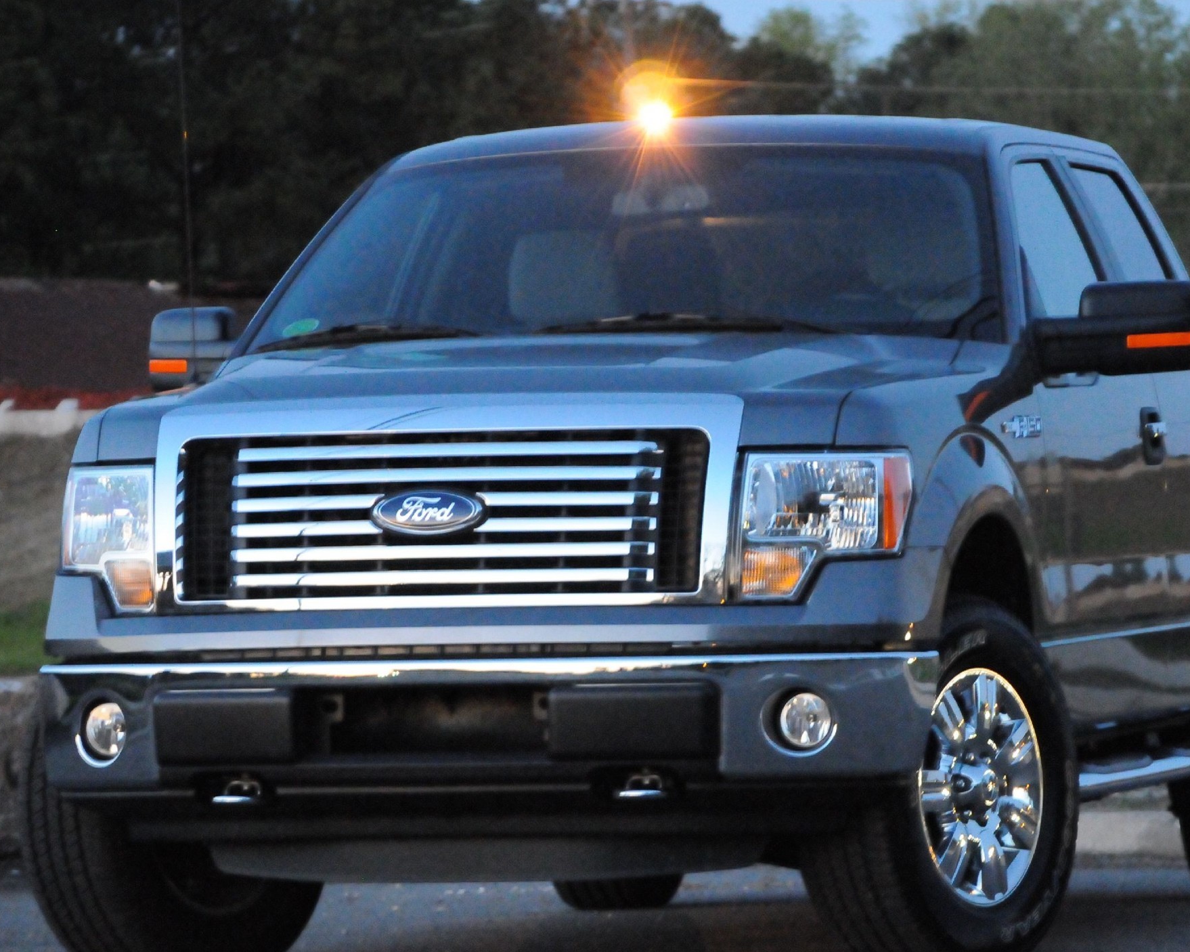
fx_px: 6902
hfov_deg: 9.8
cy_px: 529
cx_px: 743
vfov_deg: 7.9
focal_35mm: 196
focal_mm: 98
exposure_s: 1/13
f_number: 5.6
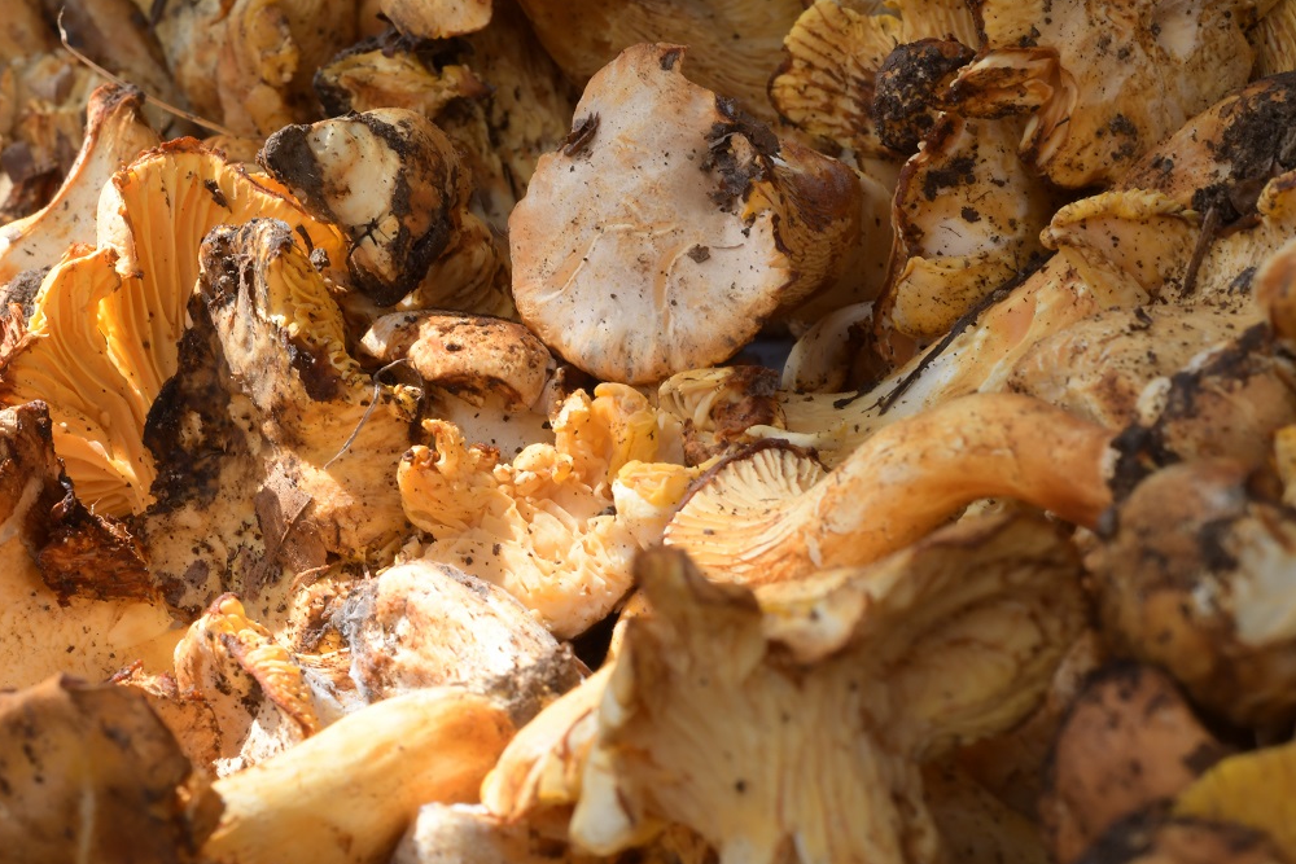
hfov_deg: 22.6
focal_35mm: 90
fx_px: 3240
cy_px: 459
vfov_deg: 15.2
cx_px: 531
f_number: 16
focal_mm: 50
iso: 400
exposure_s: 1/40
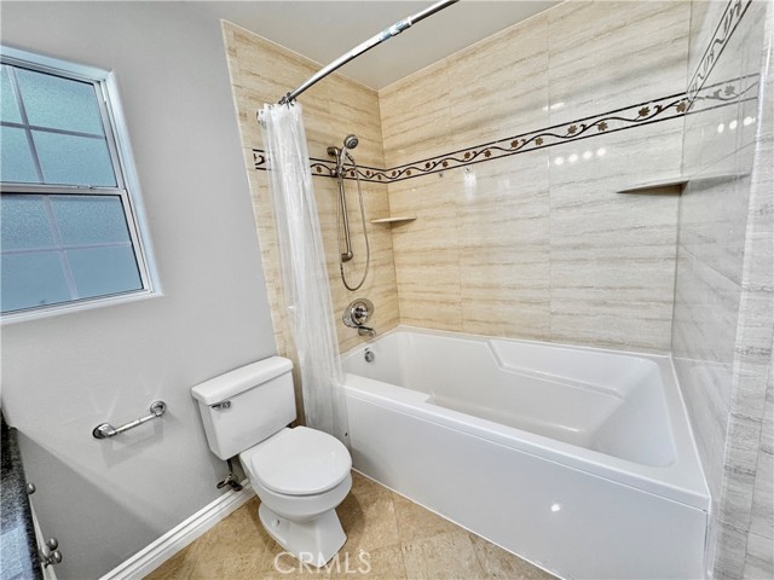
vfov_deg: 85.7
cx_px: 387
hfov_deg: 102.1
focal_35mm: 14
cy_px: 290
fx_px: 313
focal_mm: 2.22
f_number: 2.2
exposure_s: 1/120
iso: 250
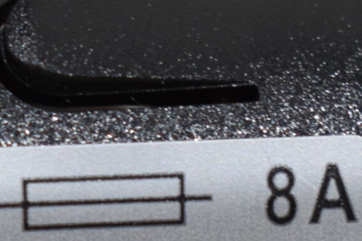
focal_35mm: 308
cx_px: 149
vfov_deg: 4.5
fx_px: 3095
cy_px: 210
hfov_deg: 6.7
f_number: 5.6
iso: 450
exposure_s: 1/60
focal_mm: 46
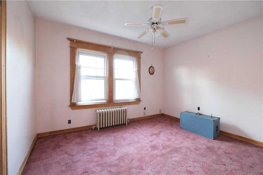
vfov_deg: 77.3
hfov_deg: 100.4
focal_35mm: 15
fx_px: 110
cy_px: 88
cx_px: 132
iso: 4000
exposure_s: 1/100
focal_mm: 10
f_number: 4
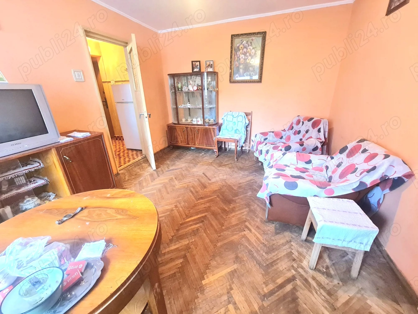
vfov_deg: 89.9
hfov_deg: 106.2
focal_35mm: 13
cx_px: 209
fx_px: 157
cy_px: 157
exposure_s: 1/33
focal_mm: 2.2
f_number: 2.2
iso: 640
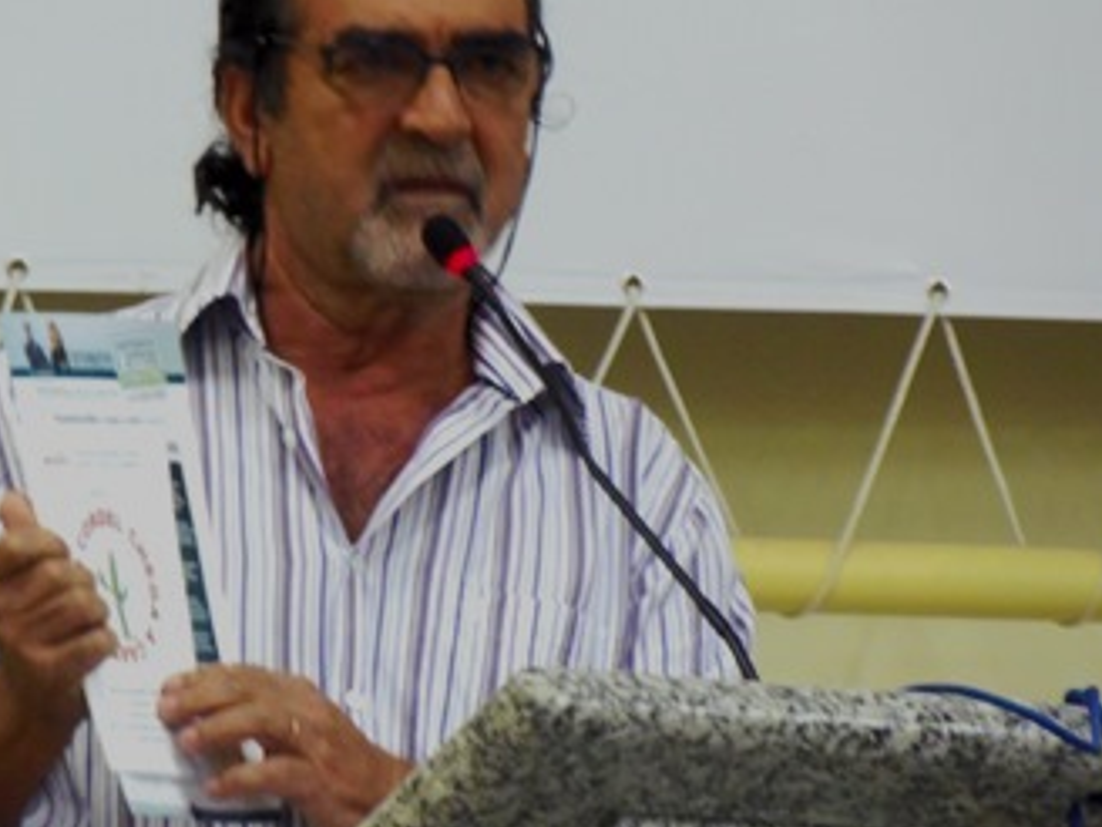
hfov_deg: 2.5
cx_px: 440
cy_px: 393
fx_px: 25595
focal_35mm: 804
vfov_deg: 1.8
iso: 200
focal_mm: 109
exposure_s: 1/10
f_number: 5
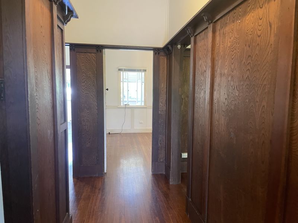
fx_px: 224
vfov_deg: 53.1
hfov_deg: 67.3
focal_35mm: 26
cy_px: 112
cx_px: 149
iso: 320
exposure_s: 1/50
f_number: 1.6
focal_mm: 4.2
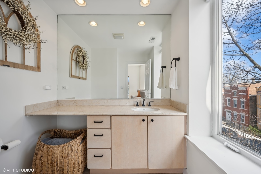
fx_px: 101
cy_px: 87
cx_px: 130
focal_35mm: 14
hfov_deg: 104.3
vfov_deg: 81.2
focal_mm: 14
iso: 200
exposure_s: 1/45
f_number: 9.5
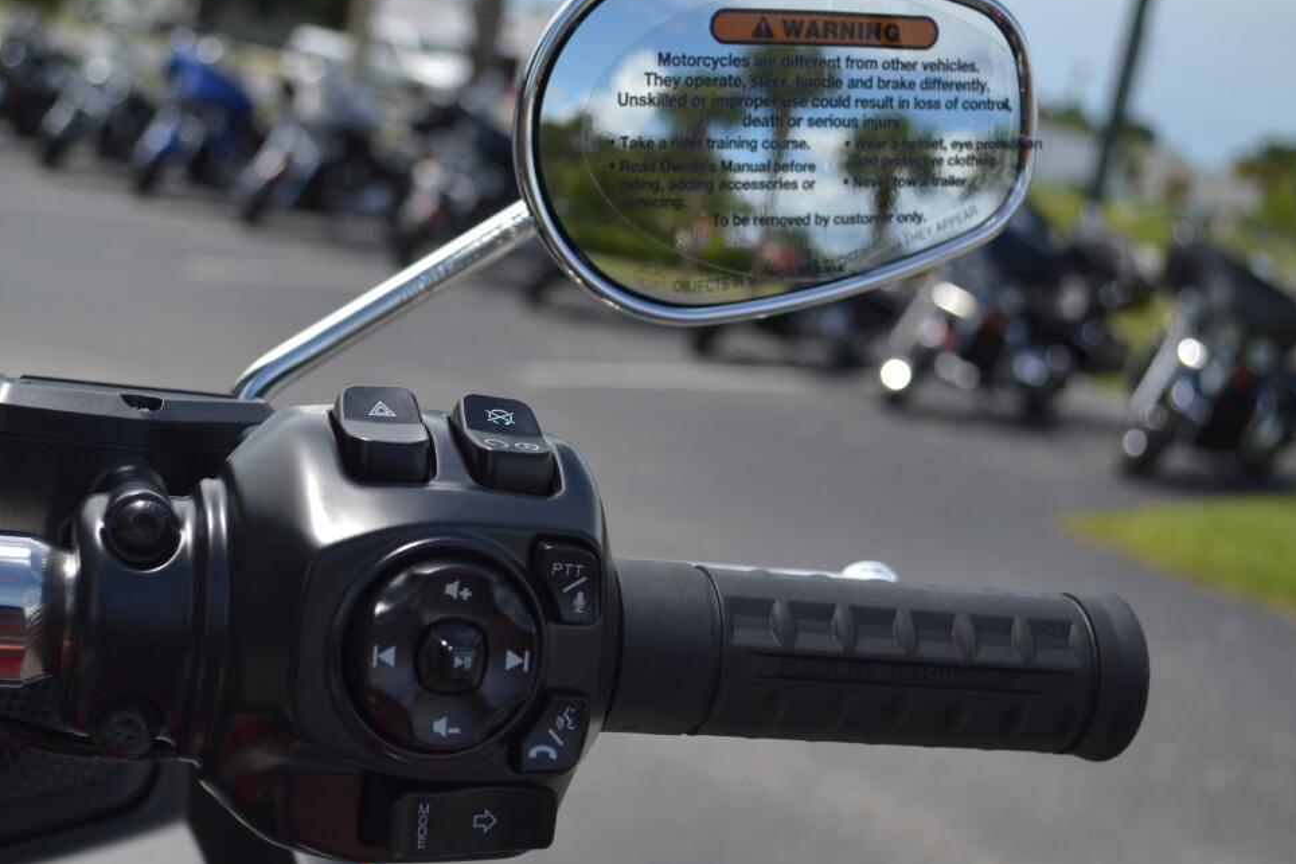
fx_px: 2016
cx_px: 547
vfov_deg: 24.2
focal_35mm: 56
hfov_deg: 35.6
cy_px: 453
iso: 100
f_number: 4.5
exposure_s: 1/640
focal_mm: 30
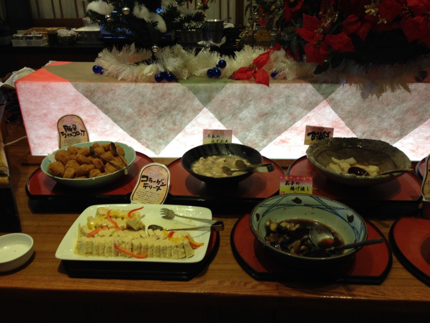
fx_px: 410
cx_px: 215
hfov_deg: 55.4
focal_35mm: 33
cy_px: 162
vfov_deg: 42.9
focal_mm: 4.12
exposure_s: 1/20
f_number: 2.4
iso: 64
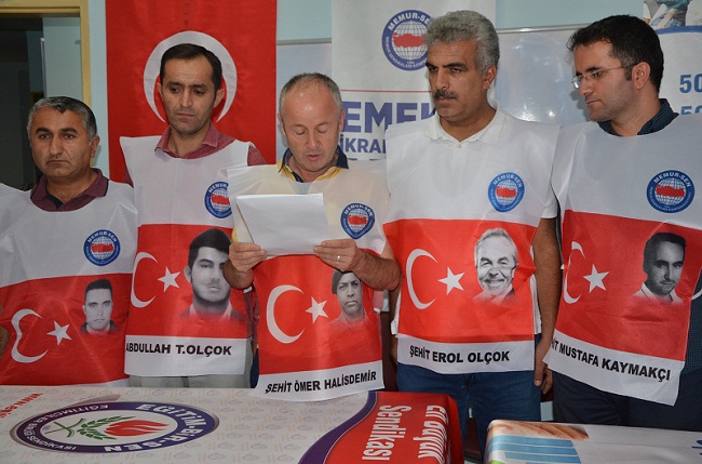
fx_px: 933
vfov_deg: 27.9
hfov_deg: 41.2
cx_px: 351
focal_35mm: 48
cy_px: 232
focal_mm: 32
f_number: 5
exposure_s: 1/60
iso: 1000
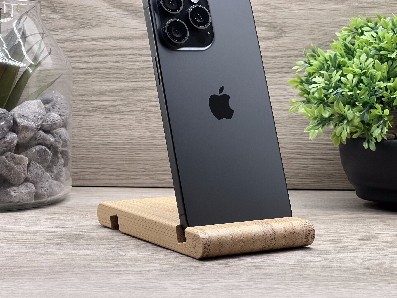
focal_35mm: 89
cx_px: 214
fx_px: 1021
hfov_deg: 22.0
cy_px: 130
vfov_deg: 16.6
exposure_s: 1/99
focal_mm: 9
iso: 80
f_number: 2.8
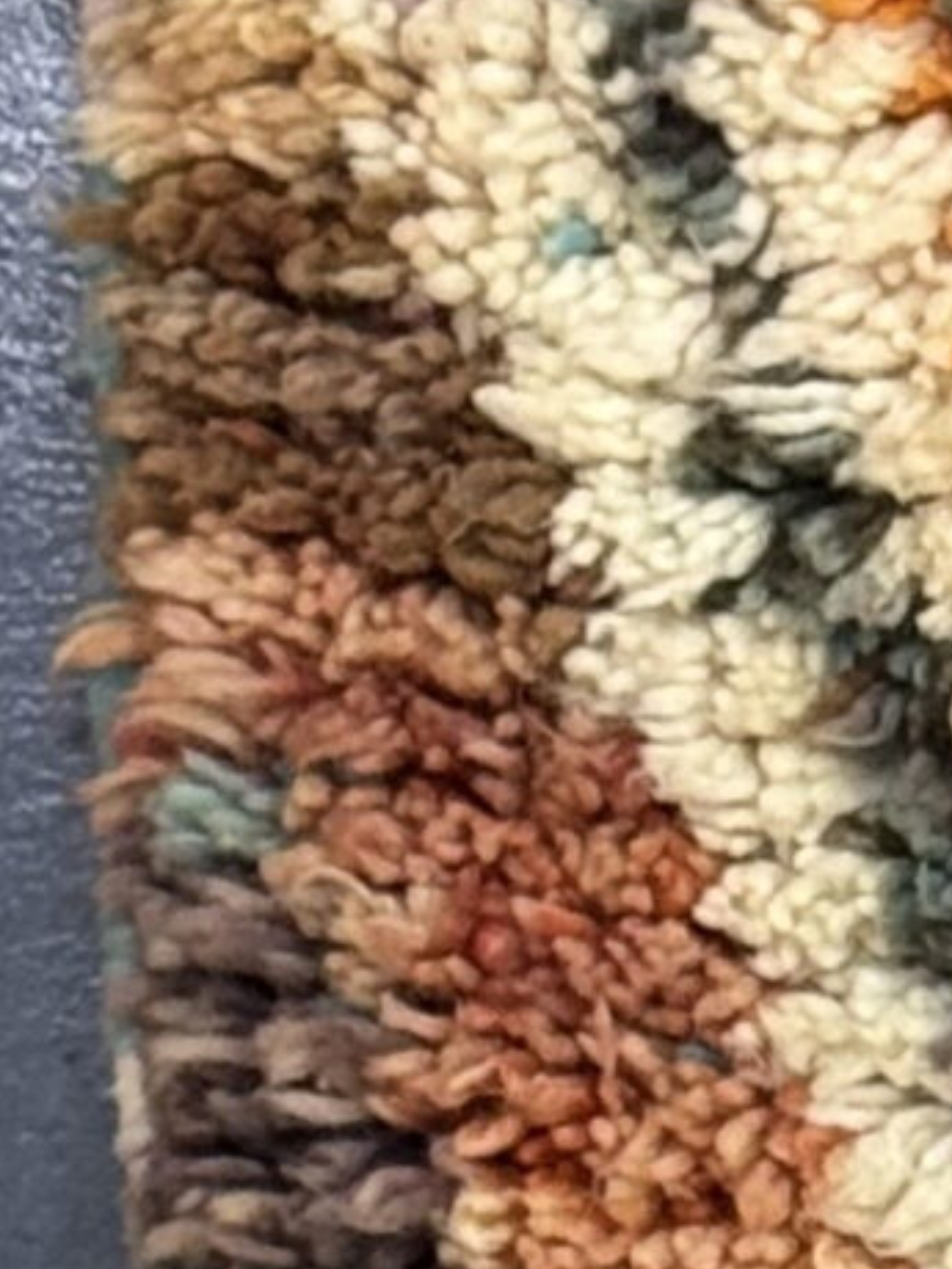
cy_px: 2179
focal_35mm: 267
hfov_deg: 5.4
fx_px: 9791
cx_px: 1921
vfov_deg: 7.2
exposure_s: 1/50
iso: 125
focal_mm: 6.76
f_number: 1.78
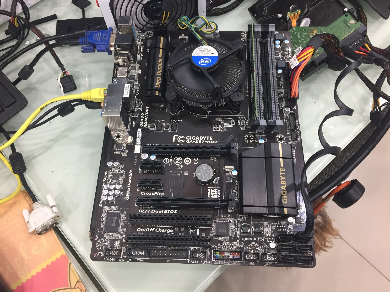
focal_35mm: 29
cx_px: 195
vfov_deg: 48.2
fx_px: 327
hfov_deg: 61.7
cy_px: 146
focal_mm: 4.15
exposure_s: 1/33
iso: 160
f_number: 2.2
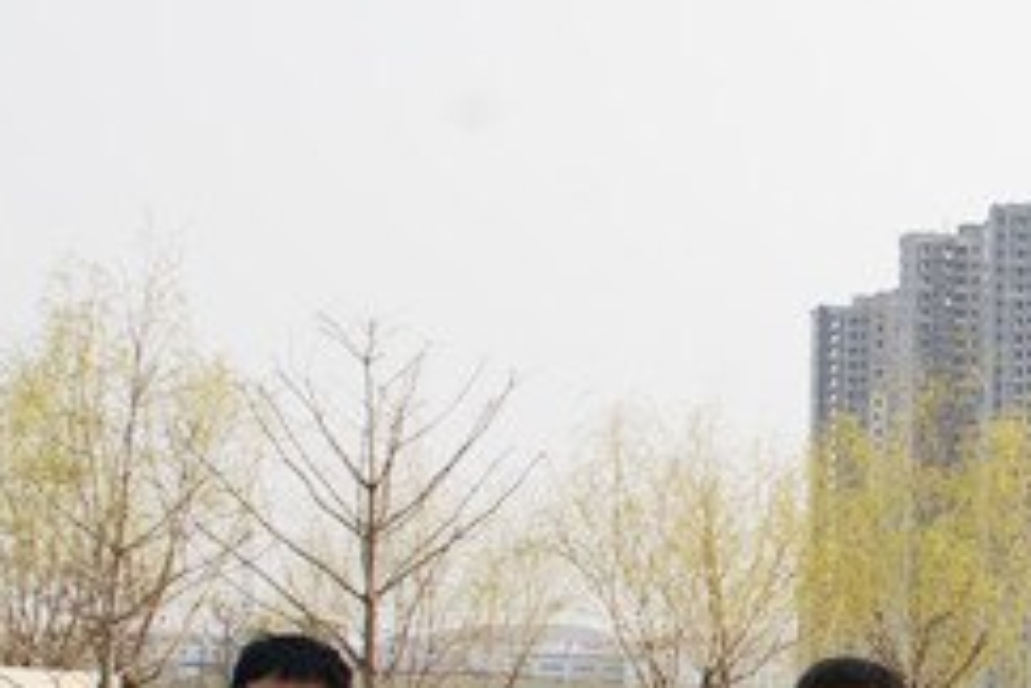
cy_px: 709
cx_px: 1574
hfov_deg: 13.1
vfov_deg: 9.2
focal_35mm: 148
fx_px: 4238
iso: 100
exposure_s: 1/80
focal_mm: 30
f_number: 11
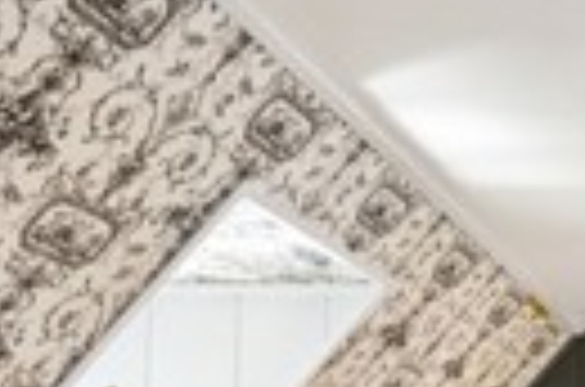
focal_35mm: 81
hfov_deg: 21.4
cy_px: 576
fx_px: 1313
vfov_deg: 15.5
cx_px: 860
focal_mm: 16.4
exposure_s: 3.2
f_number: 13
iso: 100
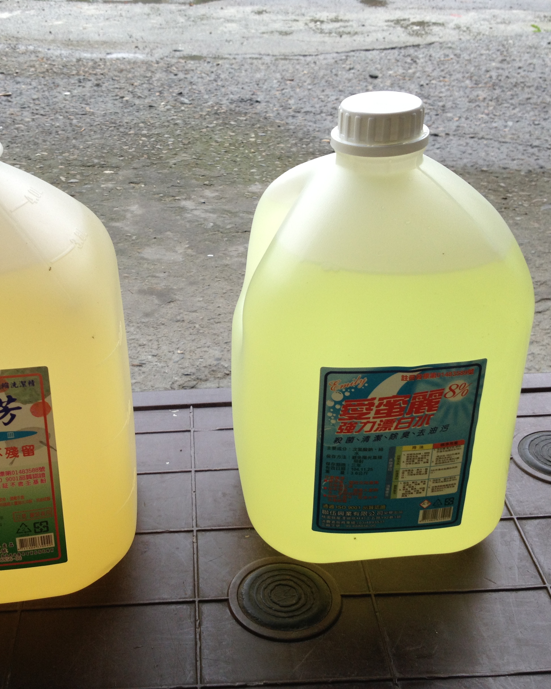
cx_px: 195
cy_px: 341
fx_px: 938
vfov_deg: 40.3
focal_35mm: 46
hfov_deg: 32.5
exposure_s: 1/287
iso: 50
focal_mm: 4.28
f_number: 2.4
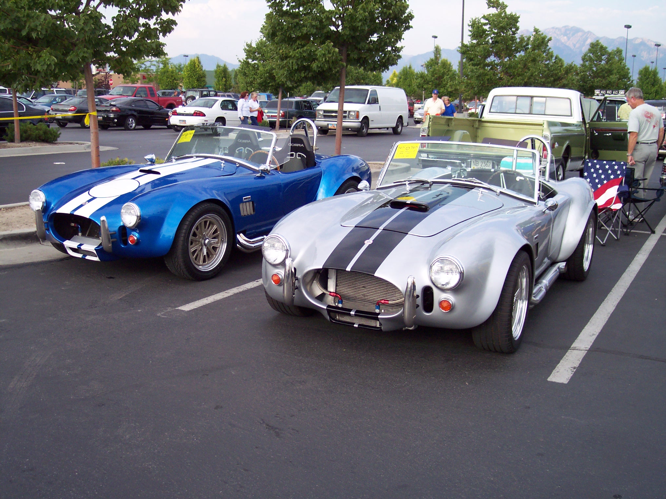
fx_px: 731
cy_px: 250
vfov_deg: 37.7
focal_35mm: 38
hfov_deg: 49.0
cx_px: 333
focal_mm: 8
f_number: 2.8
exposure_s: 1/500
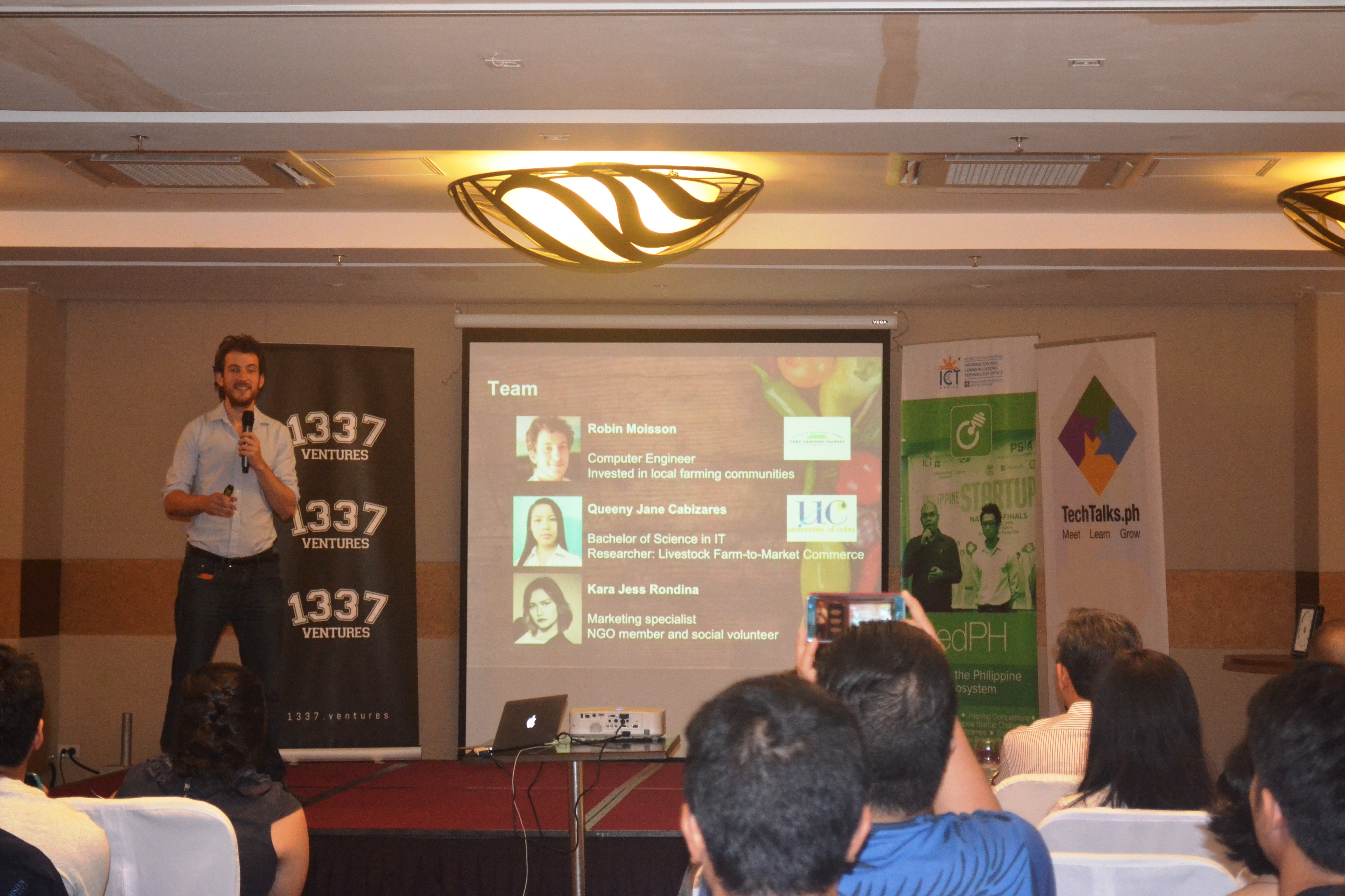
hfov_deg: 29.2
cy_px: 448
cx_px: 672
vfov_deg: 19.7
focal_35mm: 69
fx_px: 2578
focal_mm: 46
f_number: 5.3
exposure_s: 1/60
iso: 2200
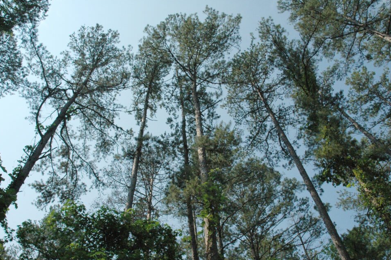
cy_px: 137
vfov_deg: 44.9
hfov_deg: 63.7
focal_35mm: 29
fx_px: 315
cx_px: 187
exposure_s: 1/800
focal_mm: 18
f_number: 14
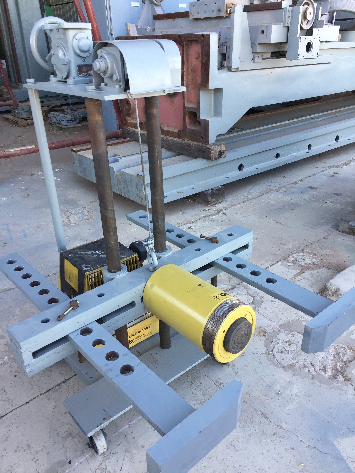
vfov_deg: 61.7
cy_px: 236
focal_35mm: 29
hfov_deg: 48.2
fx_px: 397
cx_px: 178
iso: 50
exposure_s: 1/120
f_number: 2.2
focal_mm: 4.15
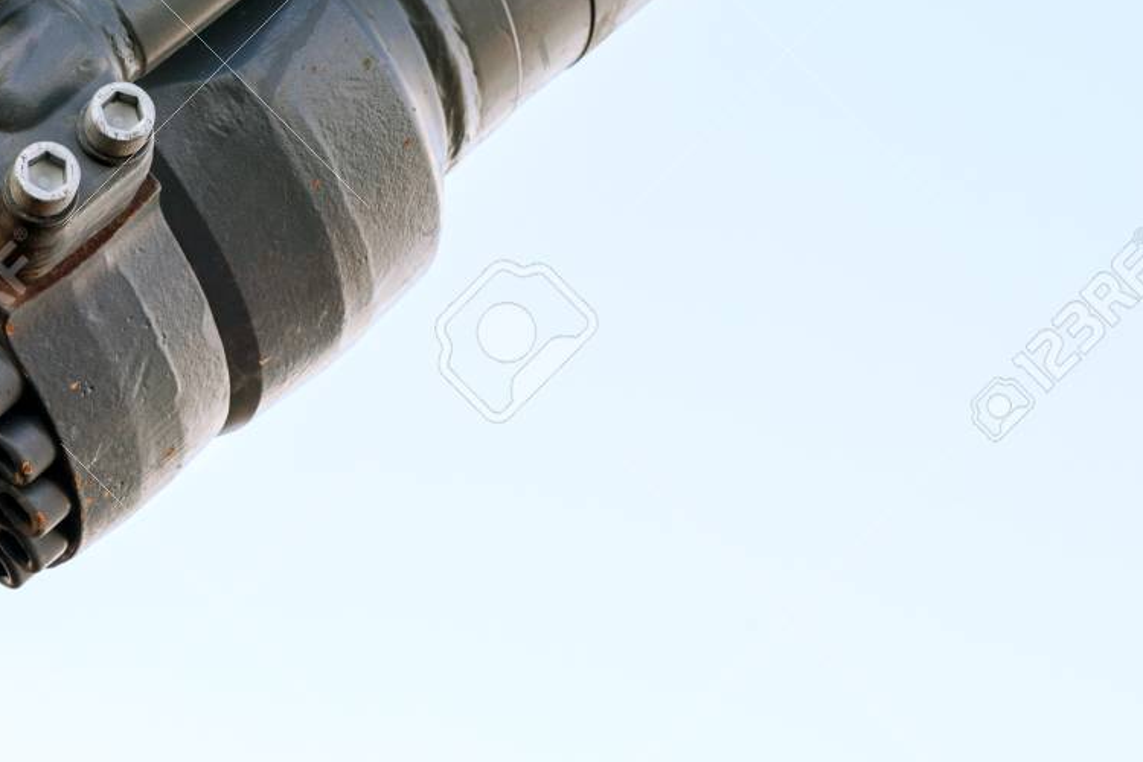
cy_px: 280
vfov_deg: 7.5
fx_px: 5778
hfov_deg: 11.3
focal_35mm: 182
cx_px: 224
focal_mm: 105
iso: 800
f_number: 14
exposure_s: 1/320
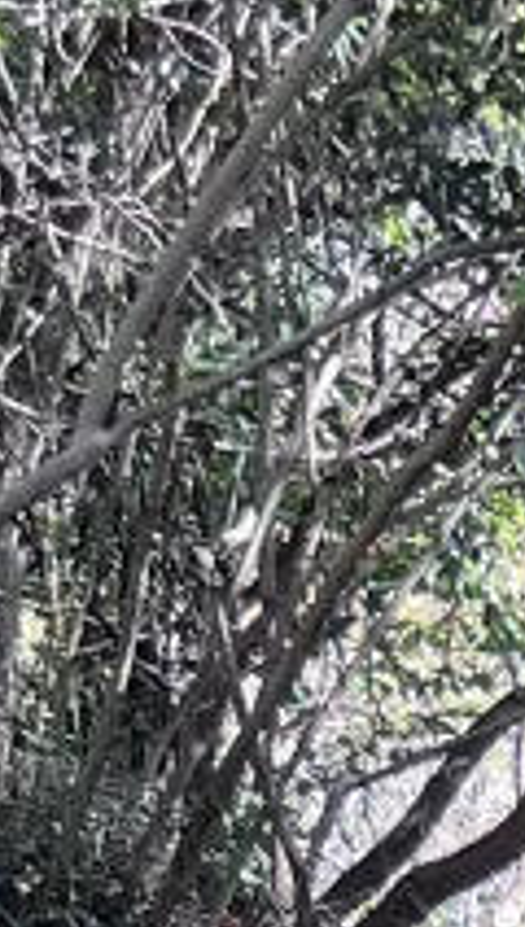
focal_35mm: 192
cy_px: 2090
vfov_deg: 10.0
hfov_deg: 6.1
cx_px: 1199
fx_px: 4729
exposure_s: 1/156
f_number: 1.5
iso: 40
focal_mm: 5.7
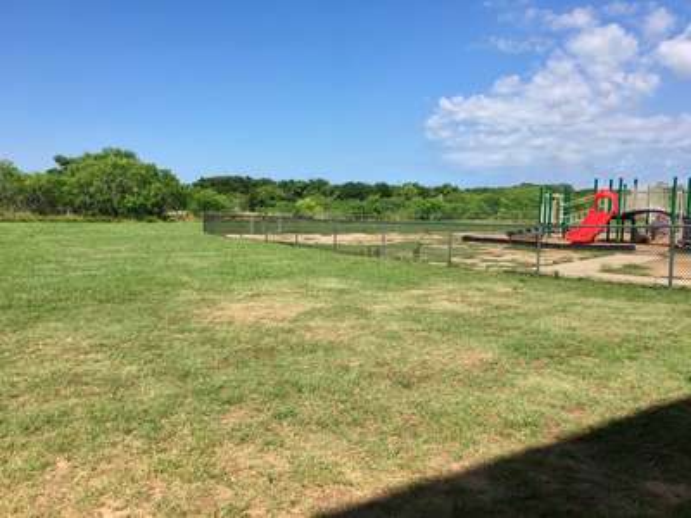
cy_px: 259
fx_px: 579
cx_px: 346
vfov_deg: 48.2
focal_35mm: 29
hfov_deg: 61.7
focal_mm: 4.15
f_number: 2.2
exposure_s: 1/1637
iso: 25
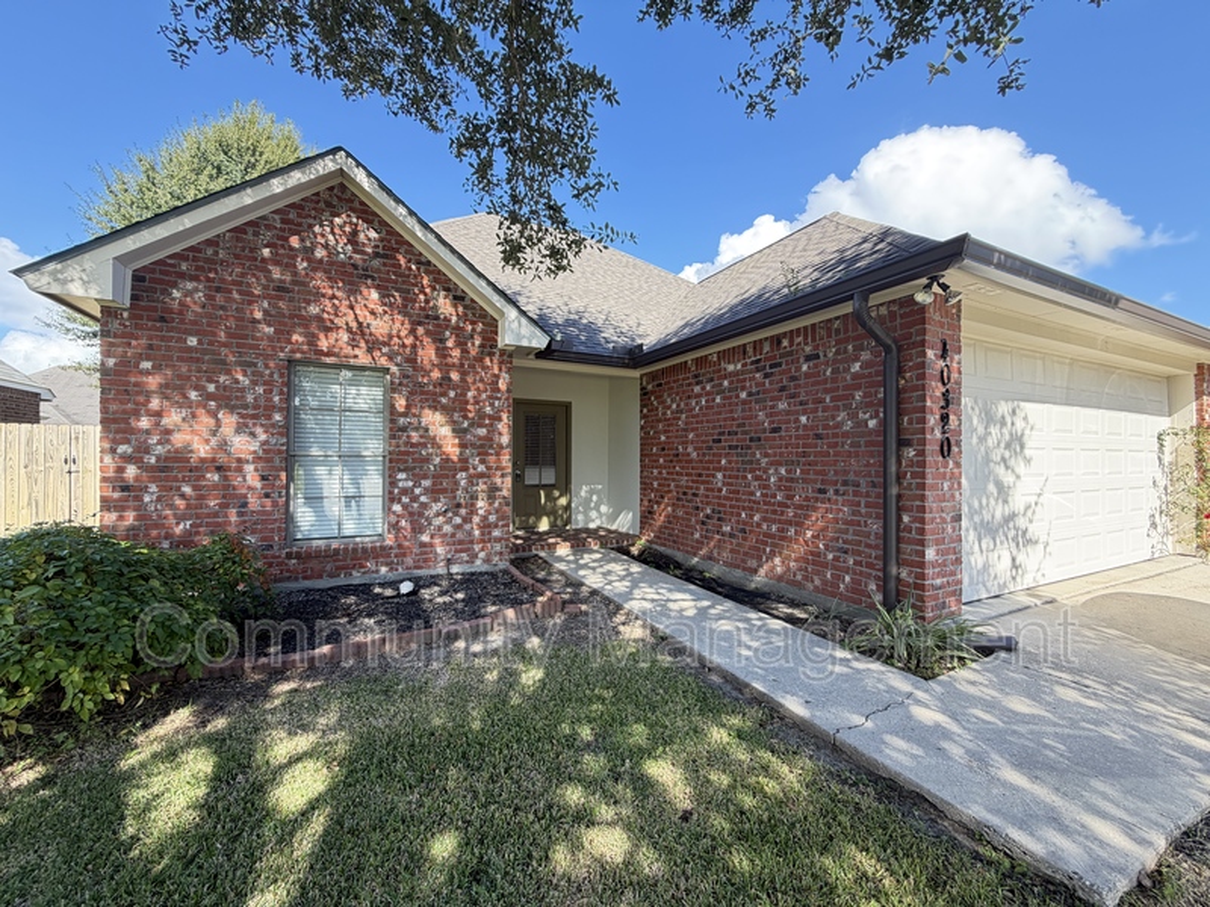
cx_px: 605
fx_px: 489
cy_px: 454
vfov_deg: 85.7
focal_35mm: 14
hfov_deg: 102.1
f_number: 2.2
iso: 40
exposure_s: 1/161
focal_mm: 2.22
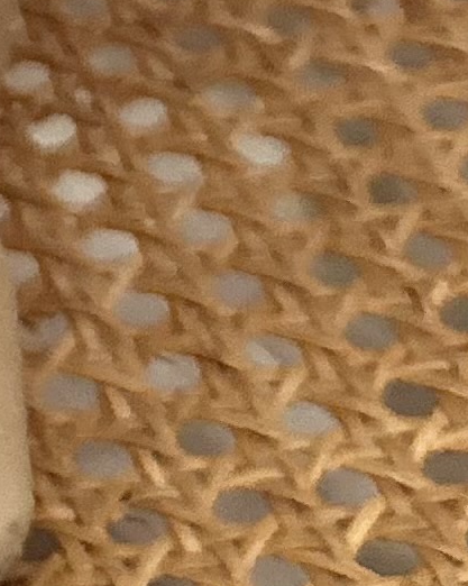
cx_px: -561
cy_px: -1072
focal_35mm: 181
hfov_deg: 8.0
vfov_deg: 9.0
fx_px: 3137
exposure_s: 1/60
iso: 640
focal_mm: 6.86
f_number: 1.78
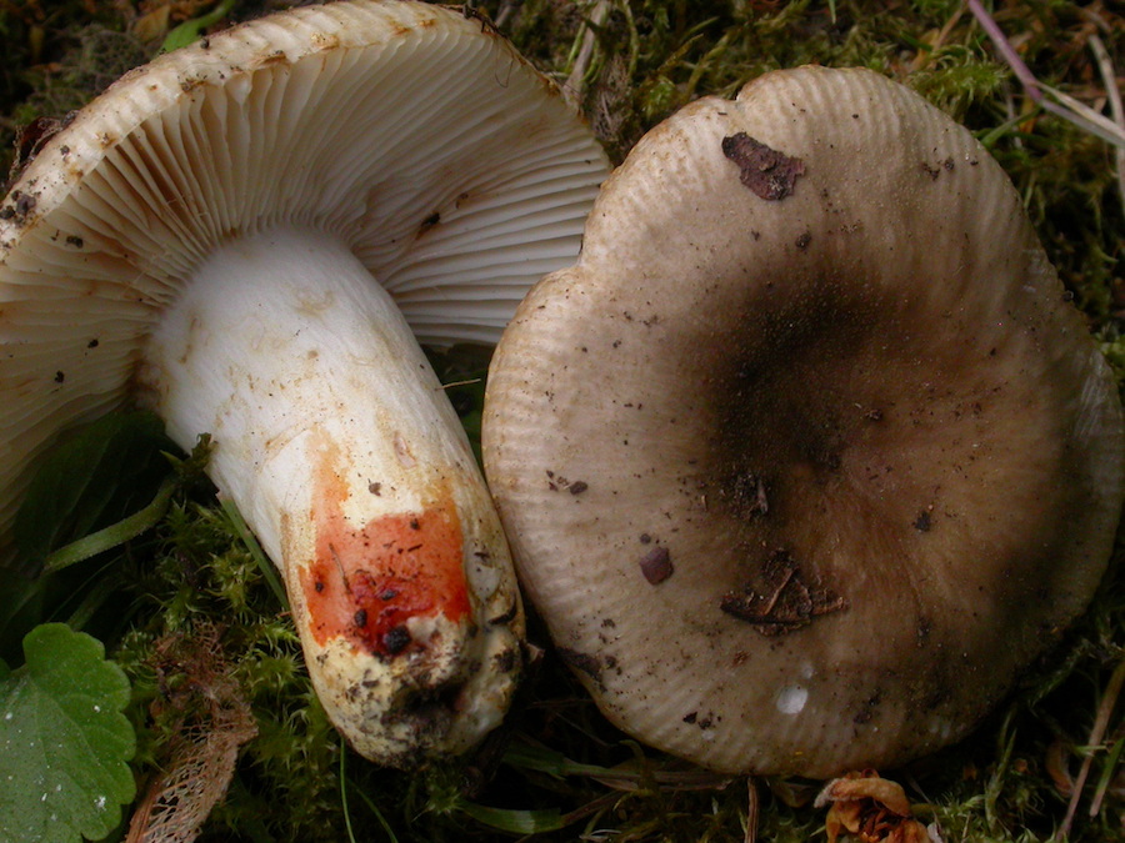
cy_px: 422
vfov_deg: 16.4
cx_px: 562
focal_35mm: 90
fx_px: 2925
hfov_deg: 21.8
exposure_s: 1/184
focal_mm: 18.6
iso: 200
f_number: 7.5
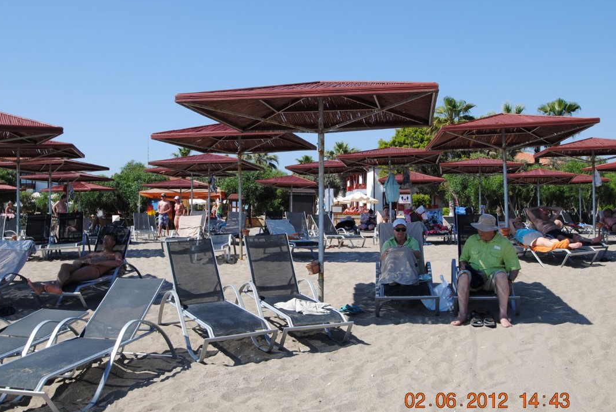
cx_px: 300
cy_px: 211
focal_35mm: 39
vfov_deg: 34.3
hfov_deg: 49.5
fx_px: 668
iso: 100
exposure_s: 1/250
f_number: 7.1
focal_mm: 24
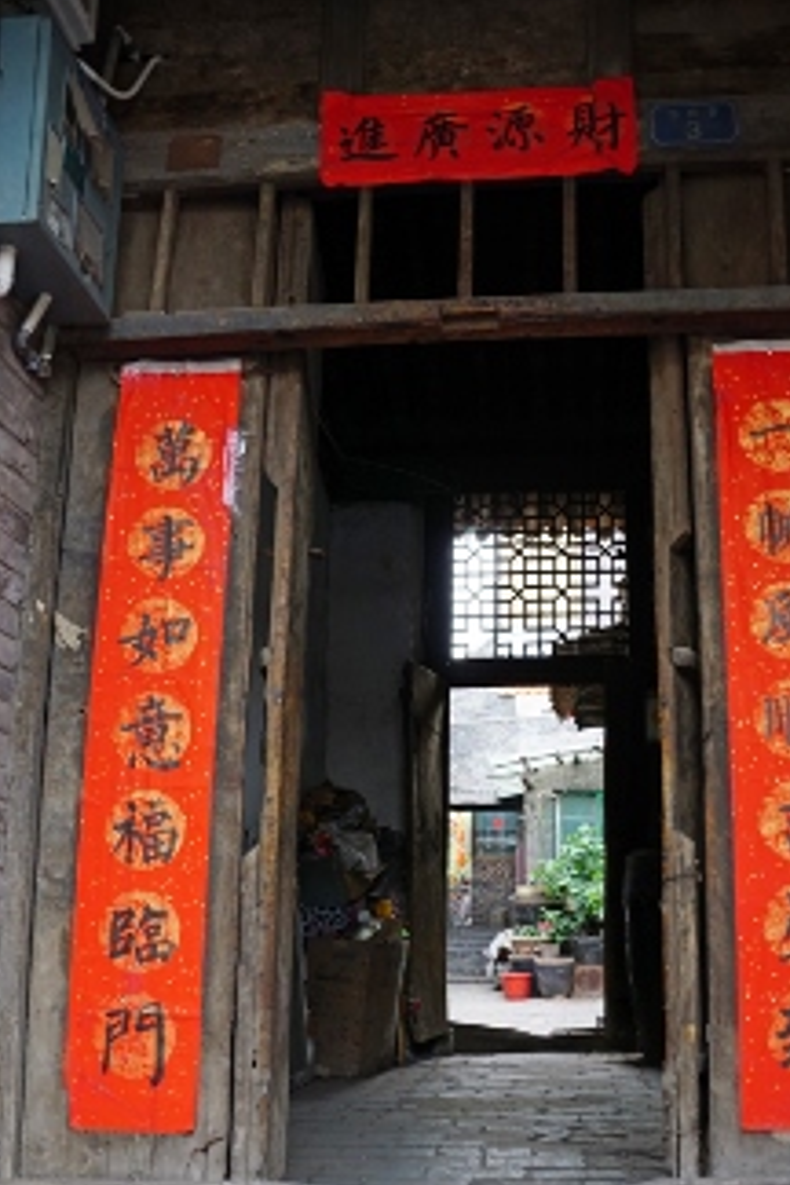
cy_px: 717
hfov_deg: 35.8
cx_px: 470
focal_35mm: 37
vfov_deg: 51.5
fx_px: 1218
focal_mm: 20
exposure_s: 1/60
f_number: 4
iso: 400
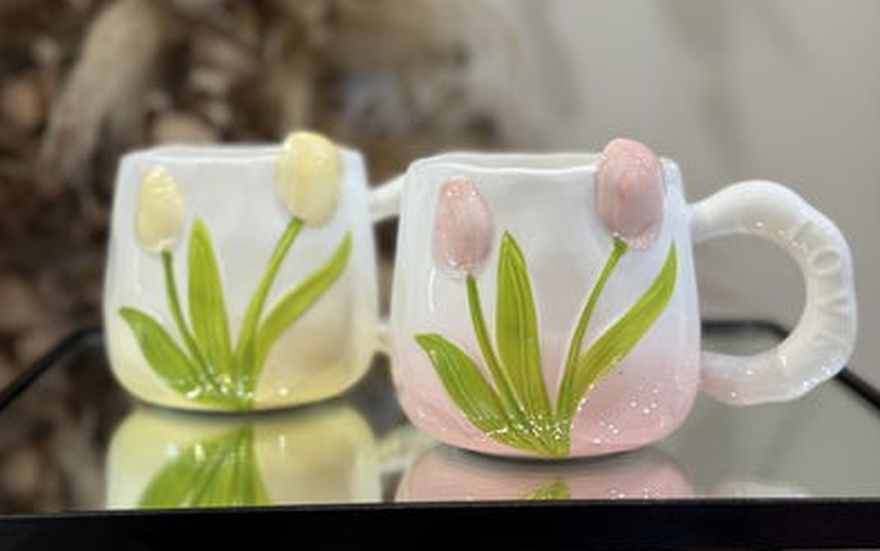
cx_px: 446
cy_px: 57
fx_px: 1656
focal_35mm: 69
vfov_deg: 18.6
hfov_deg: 29.8
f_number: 1.78
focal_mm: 6.76
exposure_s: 1/50
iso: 80
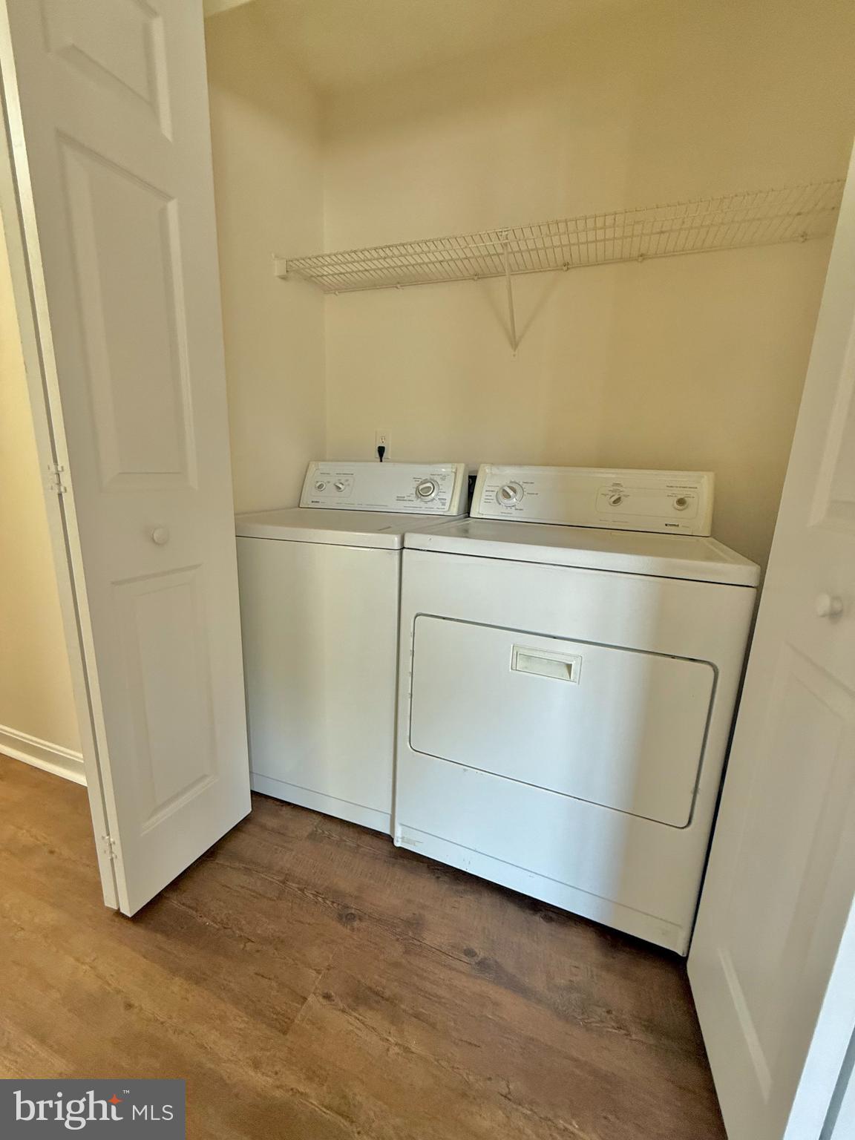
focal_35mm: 14
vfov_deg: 102.1
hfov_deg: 85.7
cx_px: 428
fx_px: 461
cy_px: 570
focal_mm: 2.22
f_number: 2.2
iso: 200
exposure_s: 1/60
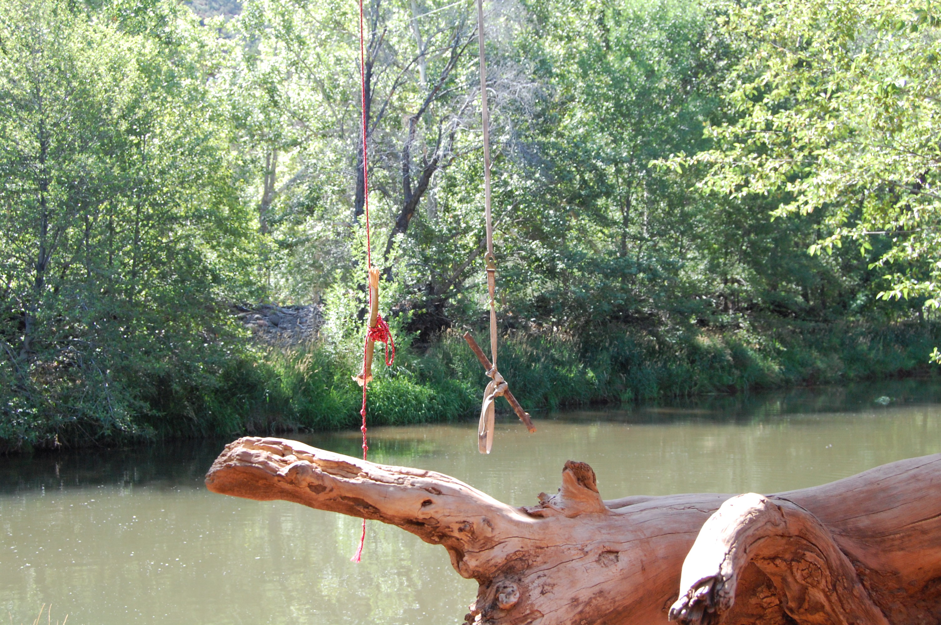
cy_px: 312
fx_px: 1175
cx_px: 470
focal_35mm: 45
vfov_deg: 29.8
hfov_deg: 43.6
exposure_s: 1/250
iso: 800
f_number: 8
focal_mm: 30
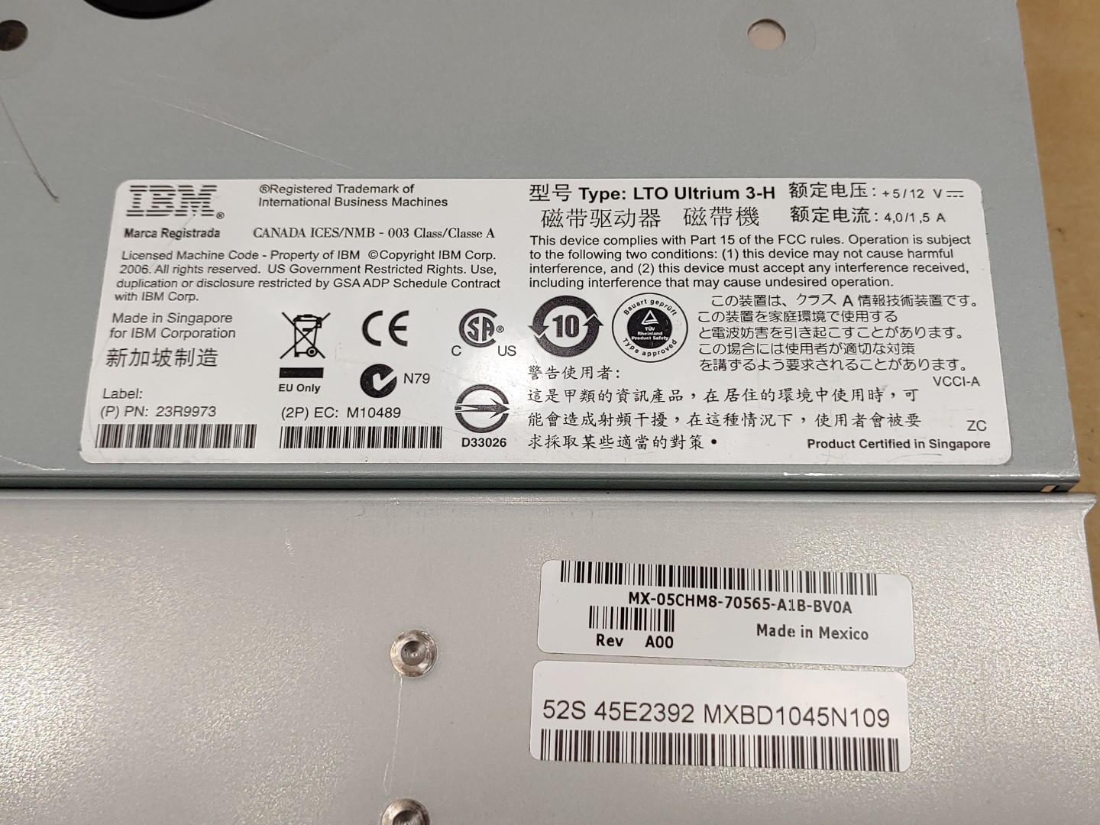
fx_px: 1239
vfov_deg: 36.8
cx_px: 550
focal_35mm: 39
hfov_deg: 47.9
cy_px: 412
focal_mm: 4.36
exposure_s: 1/300
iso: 50
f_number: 1.8
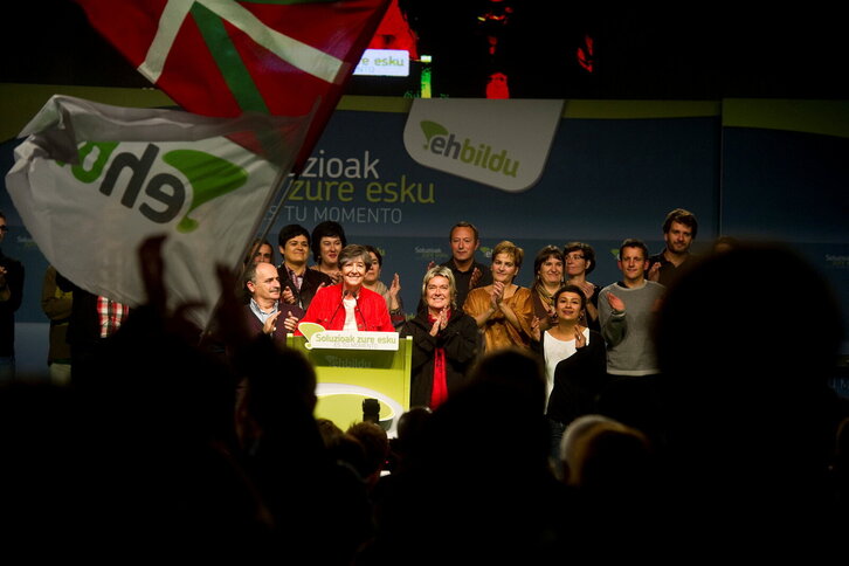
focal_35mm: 135
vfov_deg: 10.2
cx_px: 424
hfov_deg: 15.2
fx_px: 3184
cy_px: 283
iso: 1600
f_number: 4
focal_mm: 135
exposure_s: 1/500
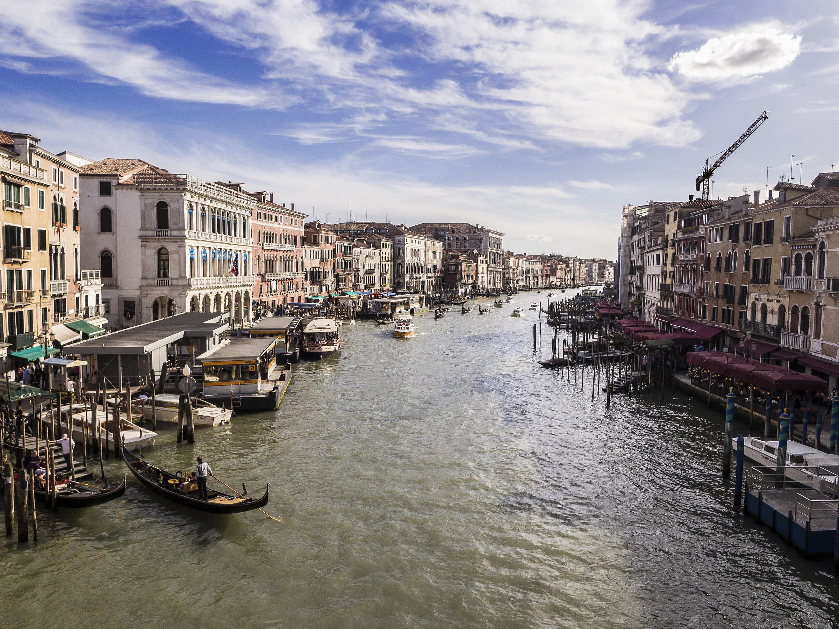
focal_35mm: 24
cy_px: 314
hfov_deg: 71.6
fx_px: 582
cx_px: 420
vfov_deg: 56.8
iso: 400
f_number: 3.2
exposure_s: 1/4000
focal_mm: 12
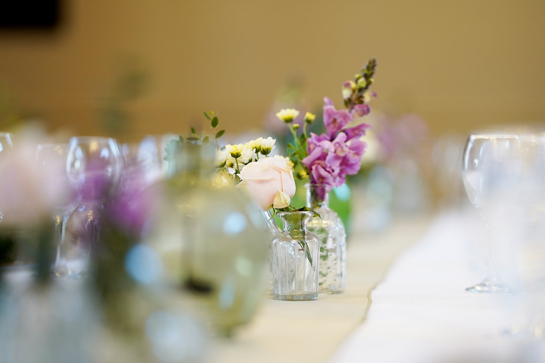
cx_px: 300
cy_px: 206
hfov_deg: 12.8
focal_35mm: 161
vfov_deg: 8.5
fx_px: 2438
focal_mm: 135
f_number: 1.8
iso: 500
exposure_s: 1/400
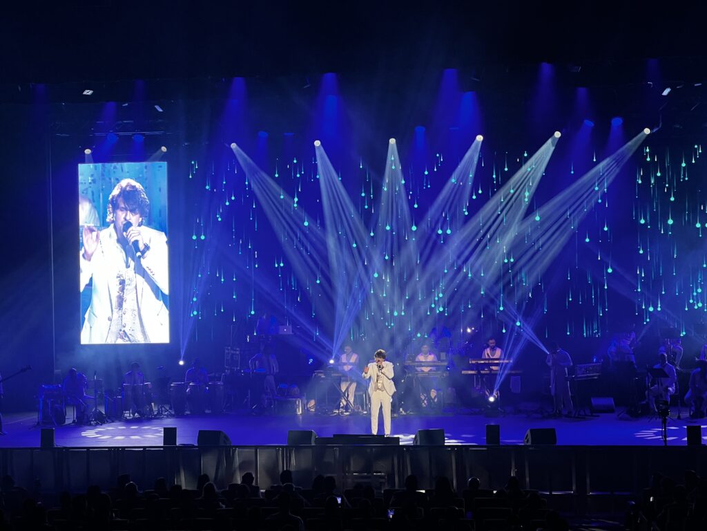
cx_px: 354
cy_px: 266
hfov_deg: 25.3
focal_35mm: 77
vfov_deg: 19.1
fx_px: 1573
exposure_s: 1/98
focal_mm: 9
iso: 200
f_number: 2.8
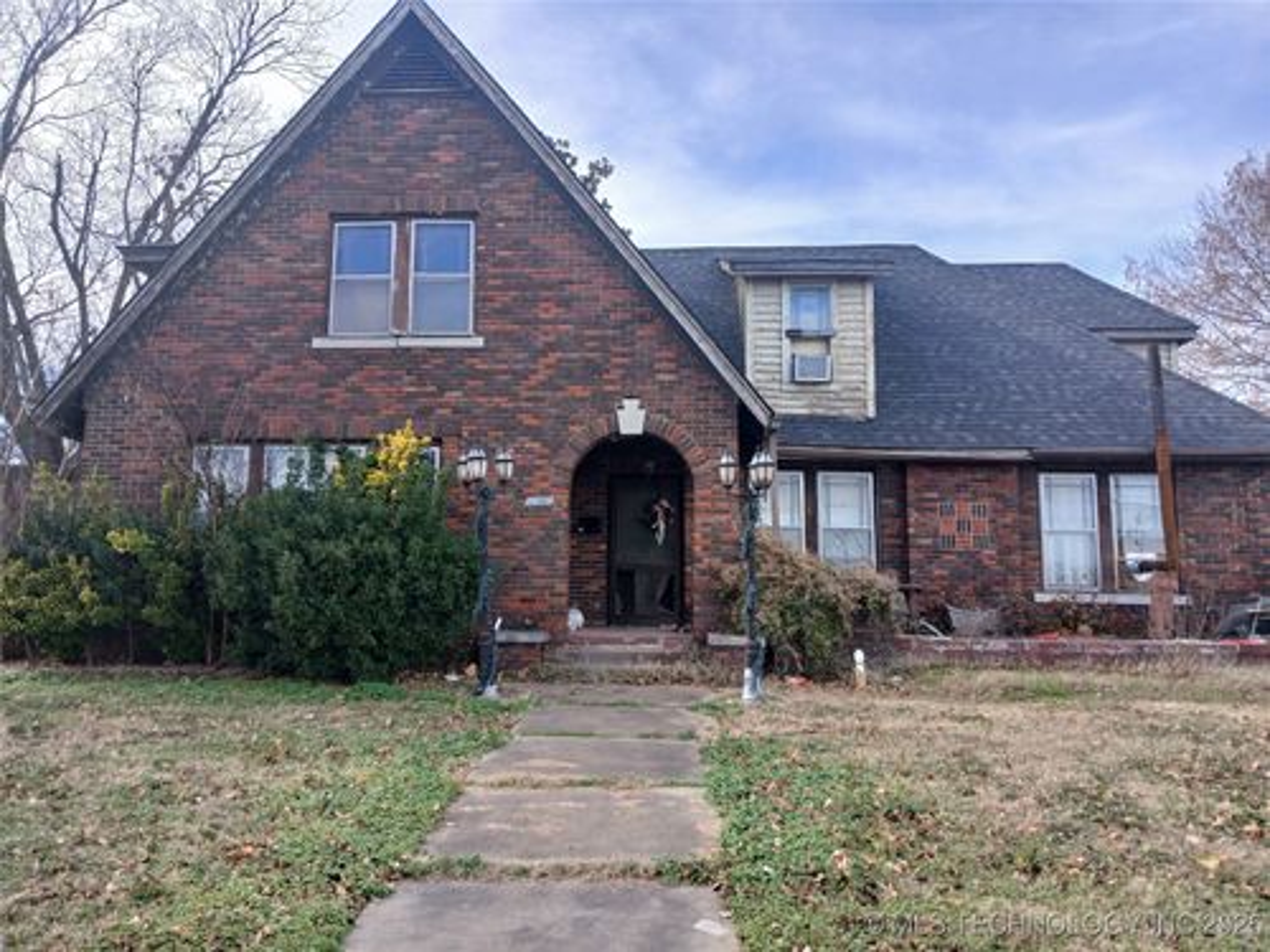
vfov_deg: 53.1
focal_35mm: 26
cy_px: 476
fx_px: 954
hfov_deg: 67.3
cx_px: 635
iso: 20
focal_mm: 3.98
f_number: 1.8
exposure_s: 1/198
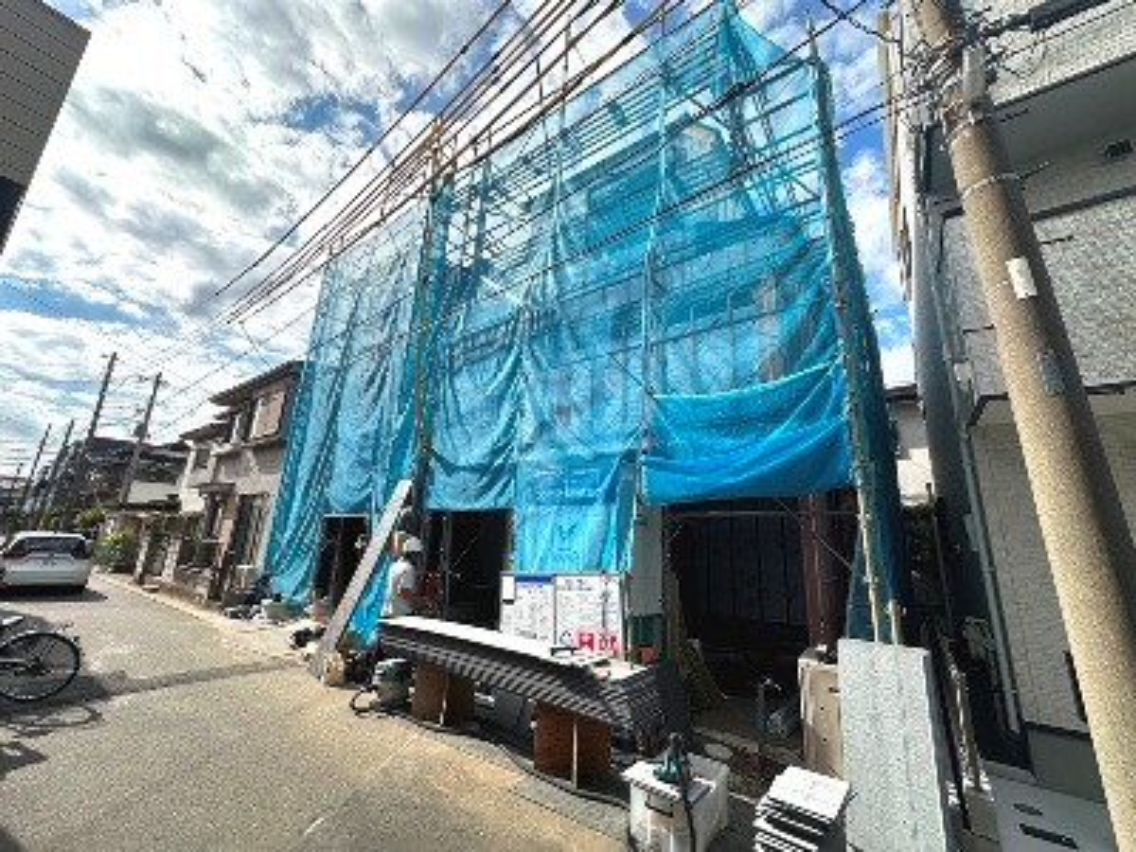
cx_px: 568
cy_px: 426
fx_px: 459
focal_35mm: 14
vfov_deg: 85.7
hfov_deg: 102.1
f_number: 2.2
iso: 50
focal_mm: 2.22
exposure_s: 1/1383
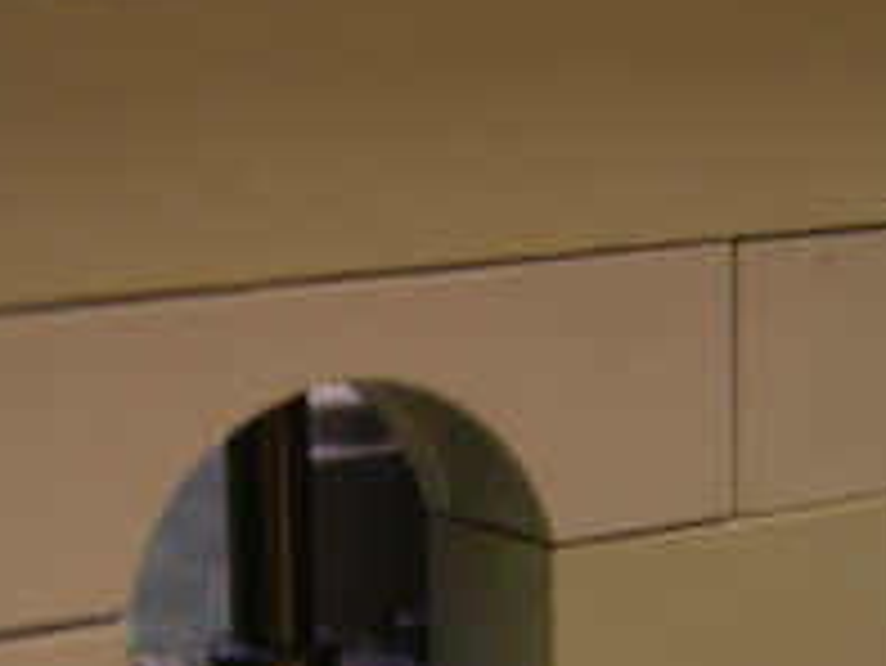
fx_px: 2996
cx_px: 342
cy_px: 482
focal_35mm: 117
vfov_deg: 12.6
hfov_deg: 16.8
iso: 200
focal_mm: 7.5
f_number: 2.7
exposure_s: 1/3.2
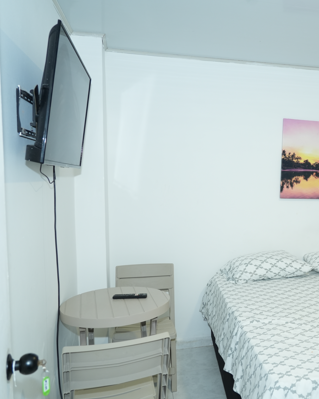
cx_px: 271
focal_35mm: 34
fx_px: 401
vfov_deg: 52.8
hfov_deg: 40.8
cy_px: 200
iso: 1000
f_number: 4
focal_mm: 24
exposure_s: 1/100
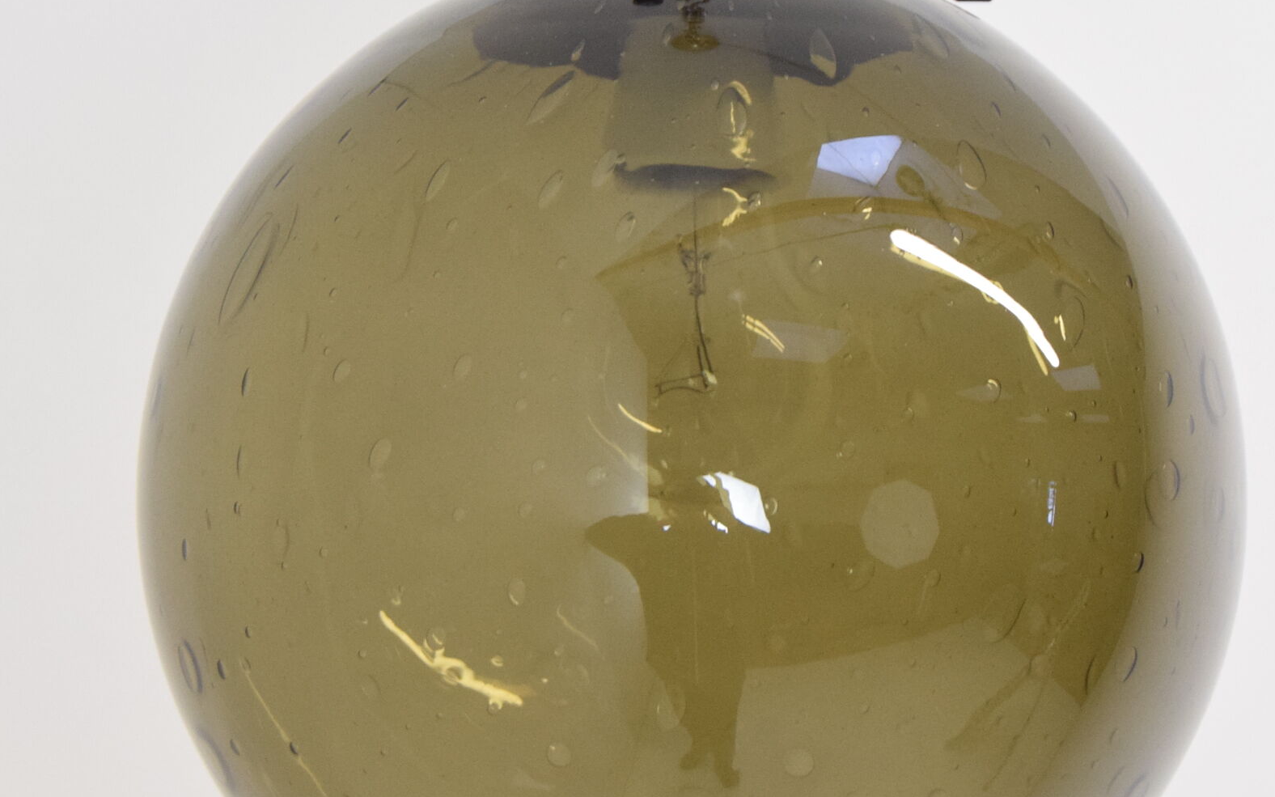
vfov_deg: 10.7
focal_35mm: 122
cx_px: 685
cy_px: 333
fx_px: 4239
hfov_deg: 17.1
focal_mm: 42
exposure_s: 1/100
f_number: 6.3
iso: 1600
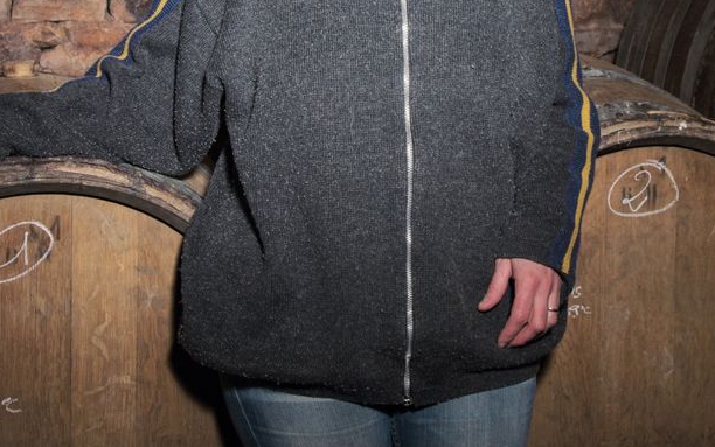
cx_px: 368
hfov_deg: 31.1
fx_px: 1287
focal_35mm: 66
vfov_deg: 19.0
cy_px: -32
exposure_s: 1/350
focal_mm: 31
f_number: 8
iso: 400
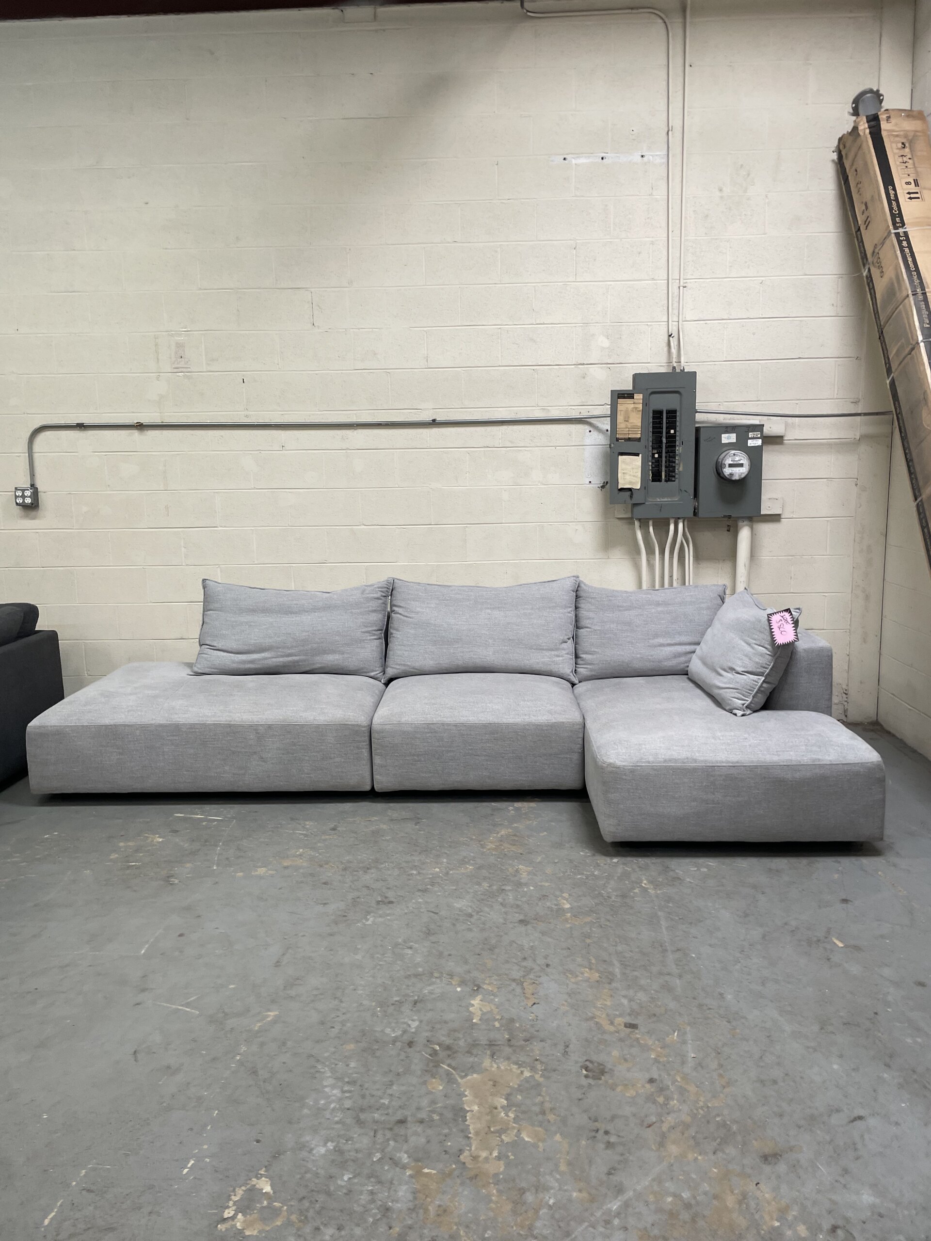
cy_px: 620
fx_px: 932
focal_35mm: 26
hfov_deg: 53.1
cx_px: 466
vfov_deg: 67.3
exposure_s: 1/60
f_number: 1.6
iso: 64
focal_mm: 4.2
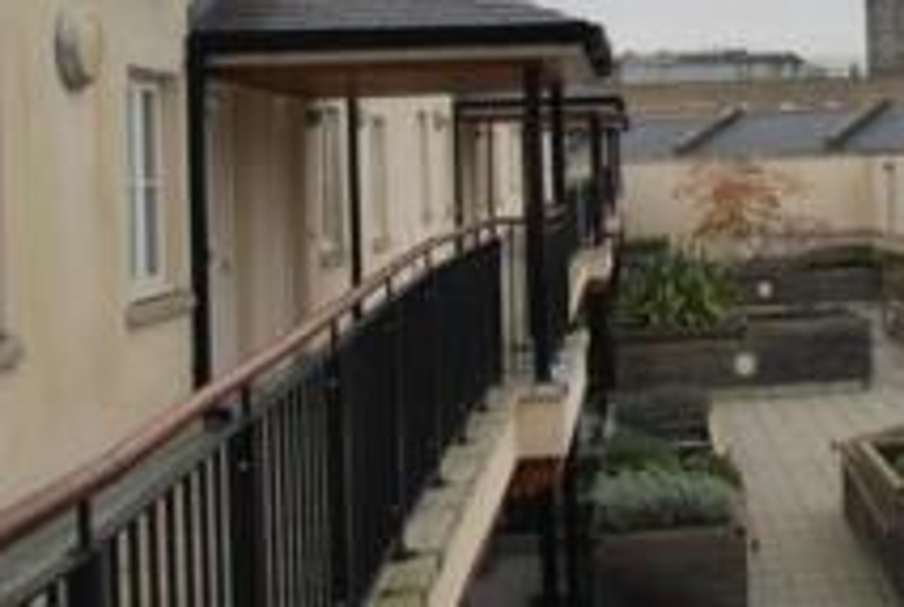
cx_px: 806
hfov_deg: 34.3
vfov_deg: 24.3
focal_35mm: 55
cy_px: 108
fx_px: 1384
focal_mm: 12
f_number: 5.6
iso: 100
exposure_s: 1/125
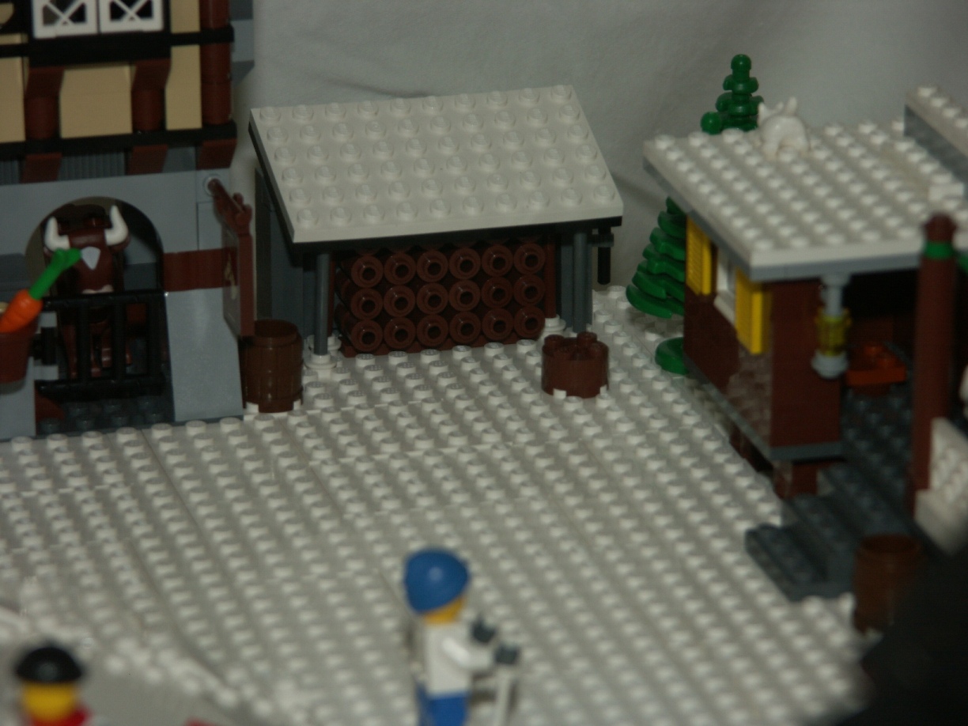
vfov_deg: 7.7
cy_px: 363
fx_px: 5369
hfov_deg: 10.3
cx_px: 484
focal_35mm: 192
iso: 100
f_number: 3.5
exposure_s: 1/200
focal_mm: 48.95
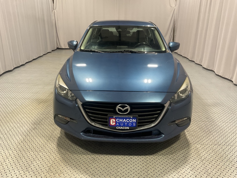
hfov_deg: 61.7
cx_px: 118
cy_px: 89
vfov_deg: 48.2
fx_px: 199
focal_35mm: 29
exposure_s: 1/60
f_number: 1.8
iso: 80
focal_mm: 3
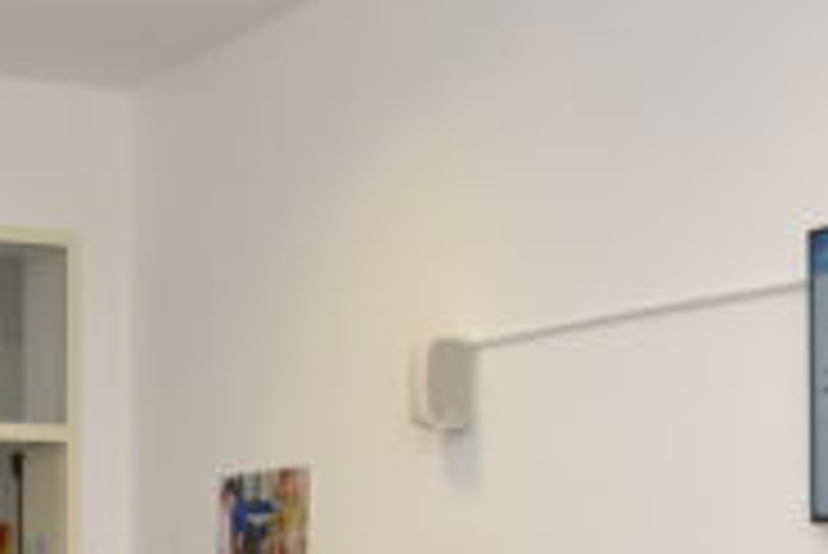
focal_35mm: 88
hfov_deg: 22.4
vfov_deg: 14.4
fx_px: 2026
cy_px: 856
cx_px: 50
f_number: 4.5
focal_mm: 18
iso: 800
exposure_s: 1/125
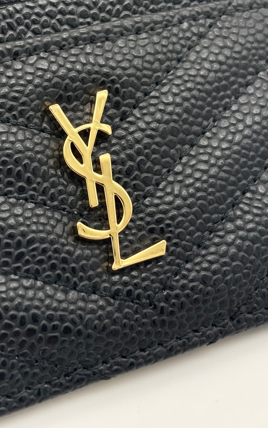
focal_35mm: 73
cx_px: 59
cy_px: 151
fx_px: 853
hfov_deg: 17.7
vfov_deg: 28.1
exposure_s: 1/100
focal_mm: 5.96
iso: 32
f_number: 1.6
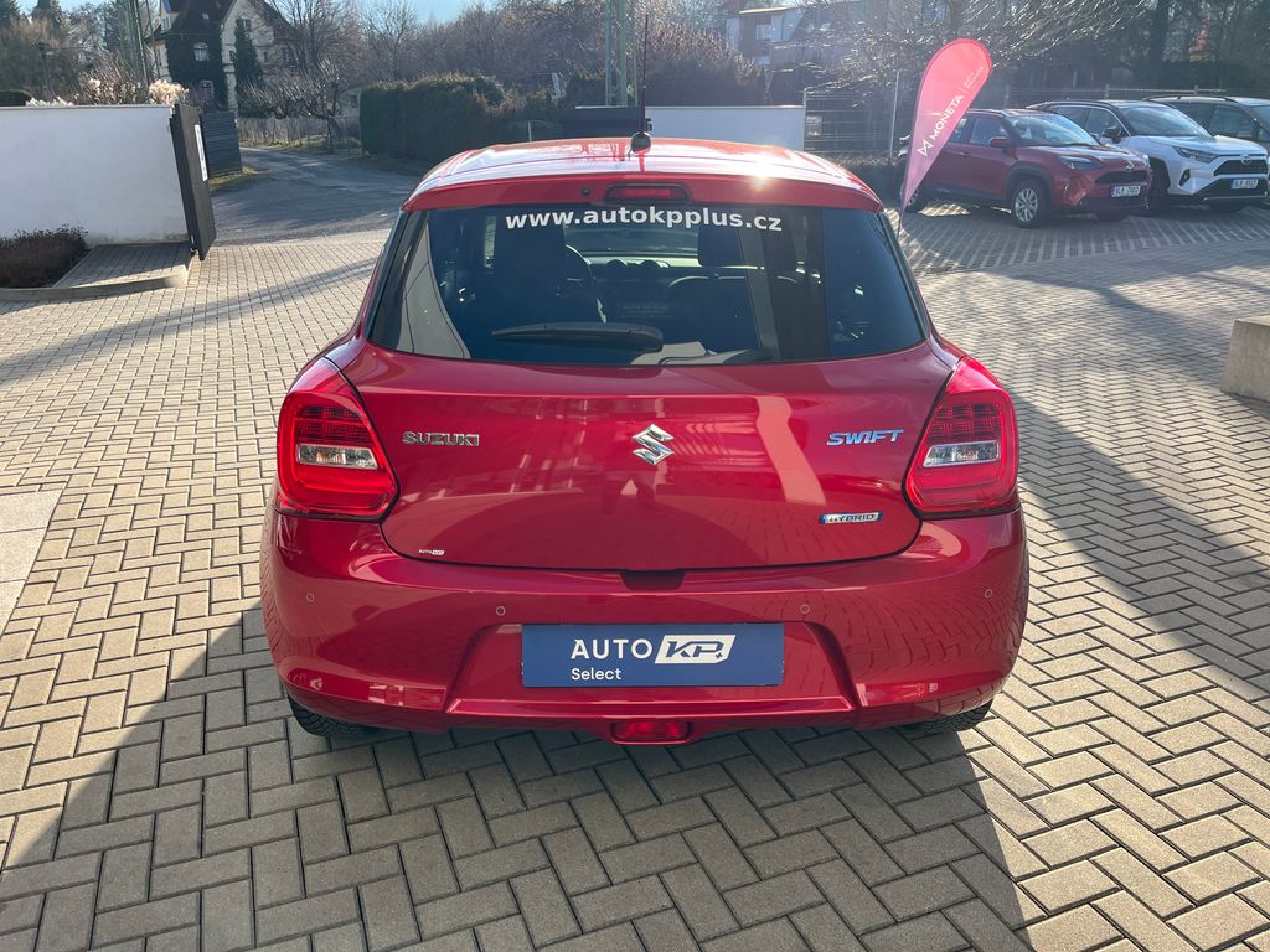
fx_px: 954
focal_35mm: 26
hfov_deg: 67.3
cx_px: 635
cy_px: 476
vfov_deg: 53.1
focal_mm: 5.1
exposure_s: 1/1212
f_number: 1.6
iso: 50
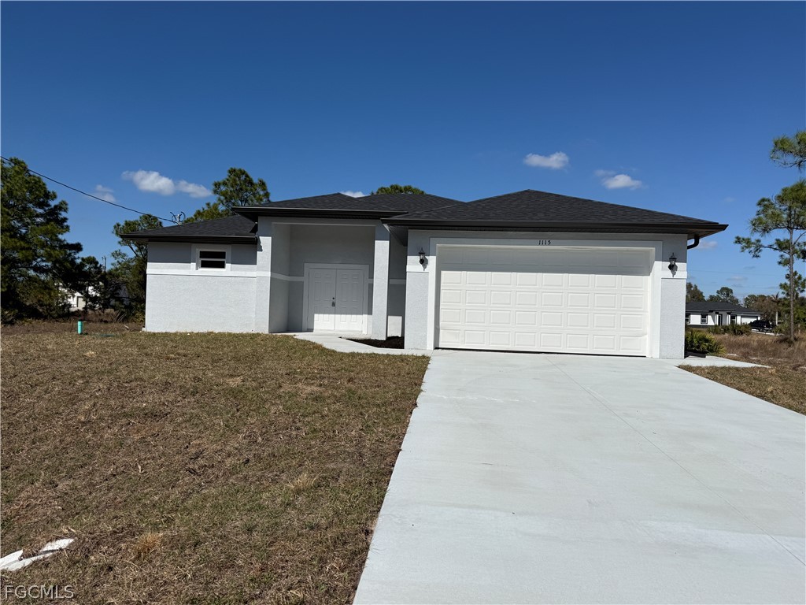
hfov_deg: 71.6
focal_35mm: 24
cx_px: 403
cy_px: 302
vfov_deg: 56.8
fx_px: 559
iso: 80
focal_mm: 6.76
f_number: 1.78
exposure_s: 1/14286
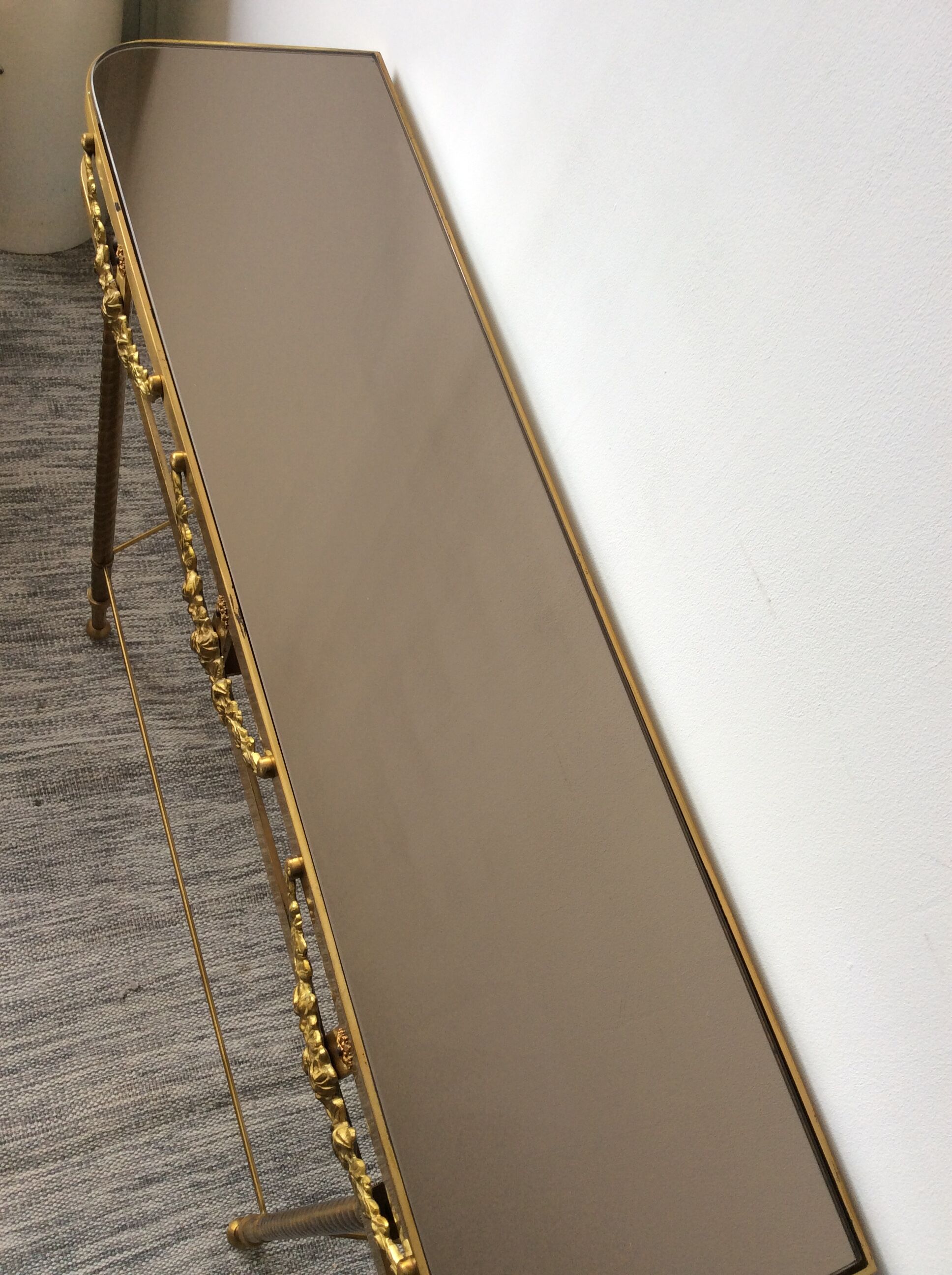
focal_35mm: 32
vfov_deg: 56.9
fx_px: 1177
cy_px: 638
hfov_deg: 44.1
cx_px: 476
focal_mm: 3.3
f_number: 2.4
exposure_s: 1/33
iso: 32
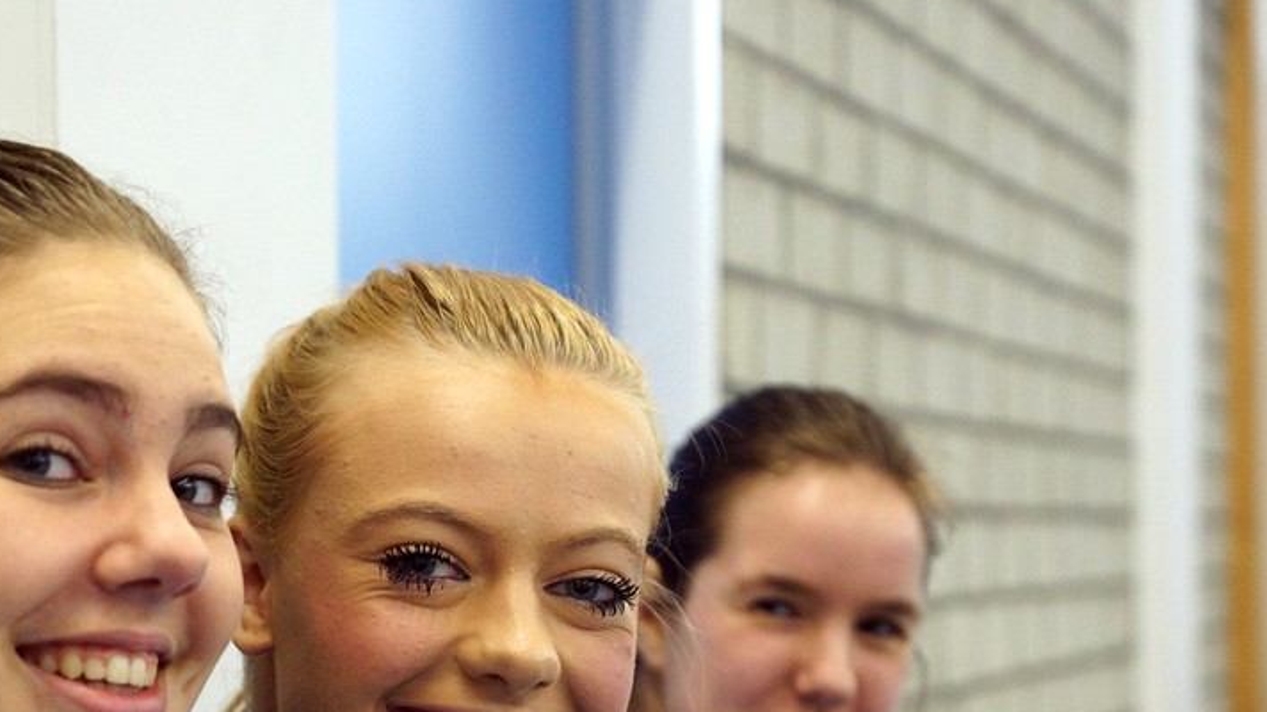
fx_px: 3795
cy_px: 564
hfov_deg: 18.9
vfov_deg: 10.7
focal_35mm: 113
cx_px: 415
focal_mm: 50
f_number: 3.2
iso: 1250
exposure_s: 1/250
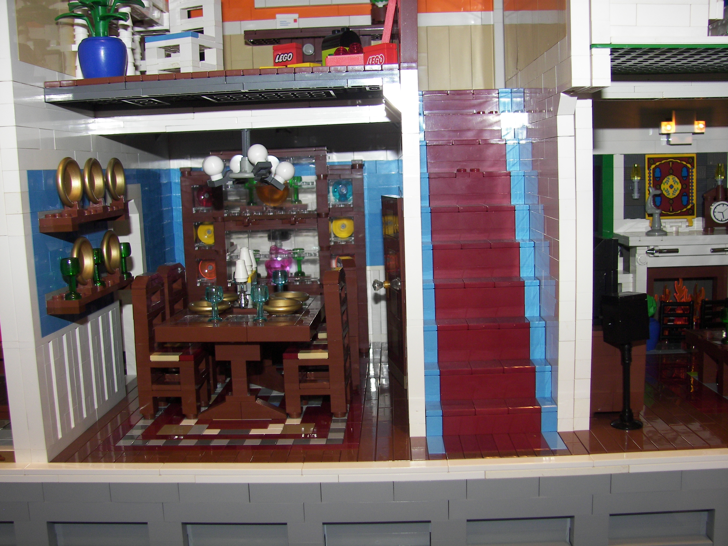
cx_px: 364
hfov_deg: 51.4
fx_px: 757
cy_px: 273
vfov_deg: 39.7
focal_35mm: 36
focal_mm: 6
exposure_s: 1/30
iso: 64
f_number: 2.8
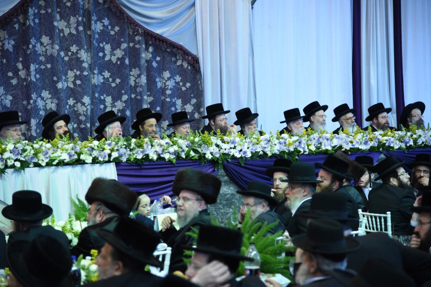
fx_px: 1137
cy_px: 144
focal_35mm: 95
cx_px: 216
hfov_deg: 21.5
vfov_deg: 14.4
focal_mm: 95
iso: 3200
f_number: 4
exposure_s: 1/100
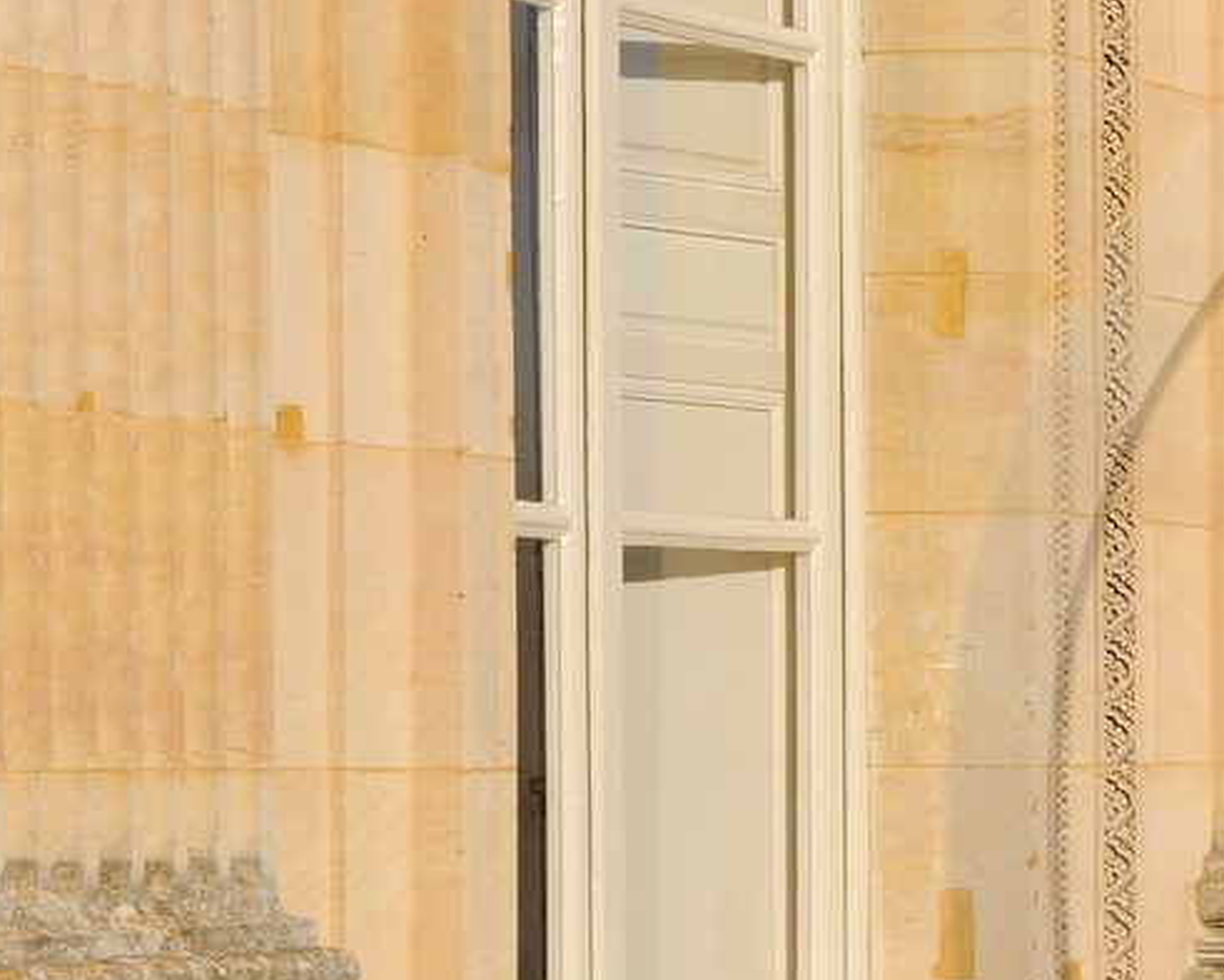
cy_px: 820
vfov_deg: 9.2
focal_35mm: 168
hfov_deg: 11.0
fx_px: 6087
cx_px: 1962
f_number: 16
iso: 200
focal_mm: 55
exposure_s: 1/160
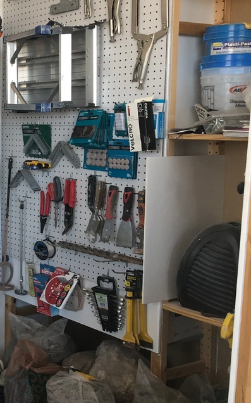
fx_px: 635
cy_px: 182
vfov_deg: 35.1
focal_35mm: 58
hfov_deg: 19.9
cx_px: -106
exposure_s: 1/40
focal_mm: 3.99
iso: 25
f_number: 1.8
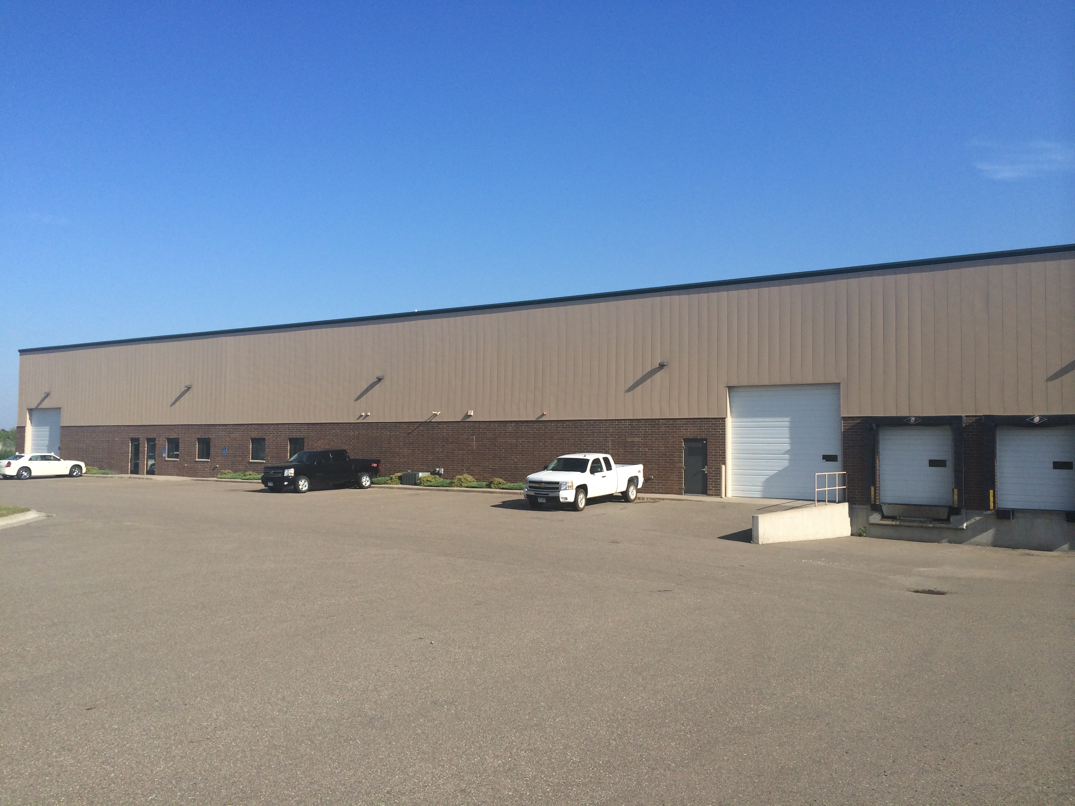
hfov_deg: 60.0
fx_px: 932
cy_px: 403
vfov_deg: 46.8
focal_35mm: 30
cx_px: 538
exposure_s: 1/2283
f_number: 2.2
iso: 40
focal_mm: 4.12
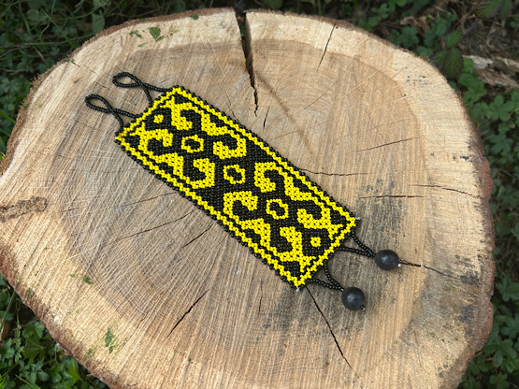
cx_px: 260
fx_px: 390
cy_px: 194
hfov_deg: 67.3
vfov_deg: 53.0
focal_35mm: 26
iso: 50
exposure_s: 1/687
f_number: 1.5
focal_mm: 5.7
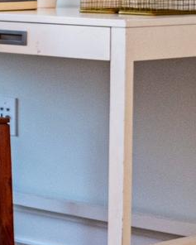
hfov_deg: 7.2
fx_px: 1174
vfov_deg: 11.6
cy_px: -79
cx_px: -572
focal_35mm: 162
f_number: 2.8
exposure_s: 1/640
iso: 100
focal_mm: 12
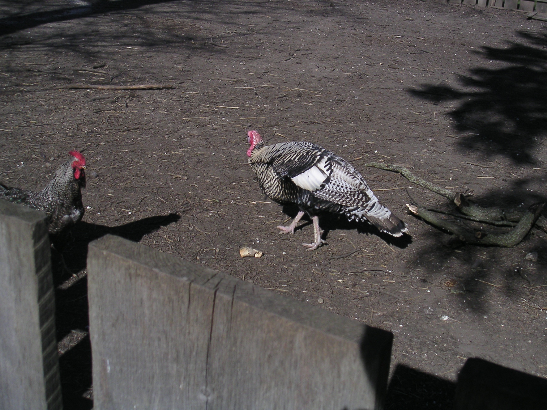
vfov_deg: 32.8
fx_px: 695
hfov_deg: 42.9
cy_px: 177
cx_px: 296
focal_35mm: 44
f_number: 6.7
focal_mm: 6
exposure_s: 1/180
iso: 50
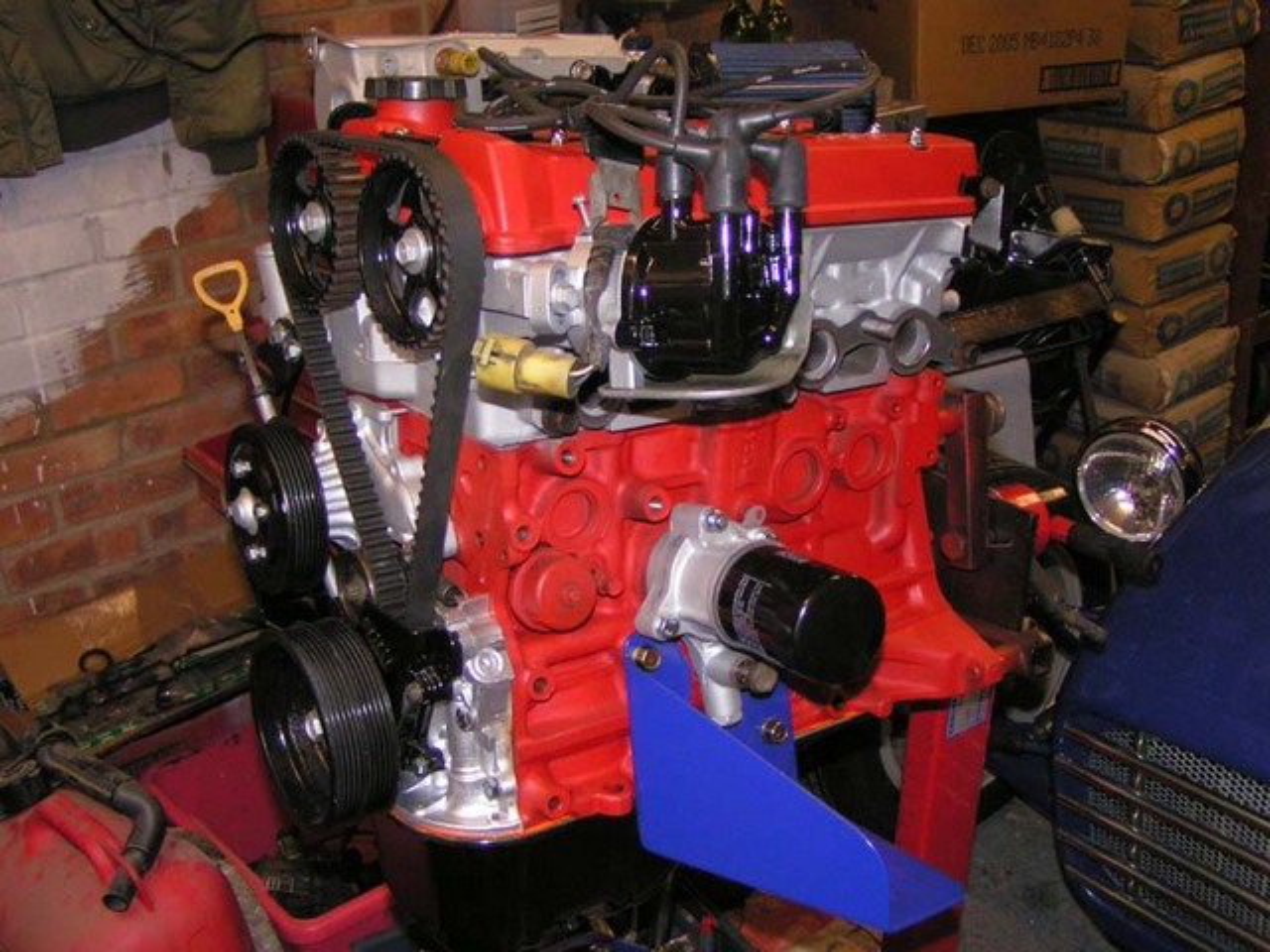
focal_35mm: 38
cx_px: 635
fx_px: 1394
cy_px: 476
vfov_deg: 37.7
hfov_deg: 49.0
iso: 200
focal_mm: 5.8
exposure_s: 1/40
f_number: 2.8
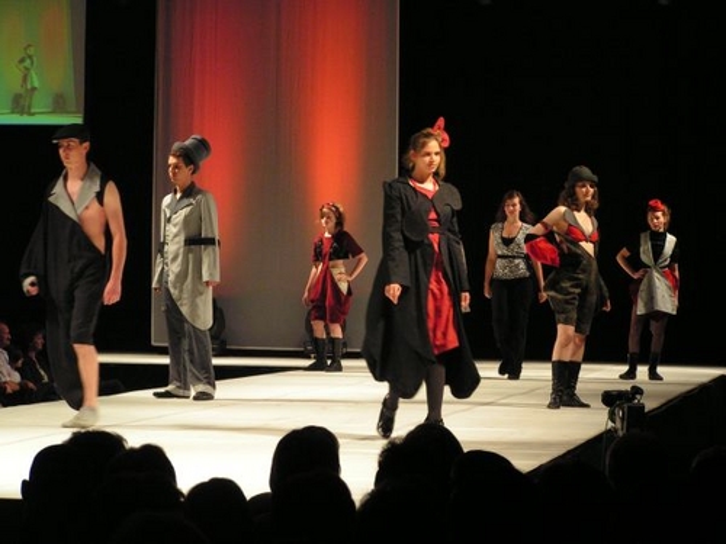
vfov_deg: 10.5
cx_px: 363
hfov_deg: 14.0
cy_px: 272
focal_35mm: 141
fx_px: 2957
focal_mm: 23.4
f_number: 3.2
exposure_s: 1/50
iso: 200
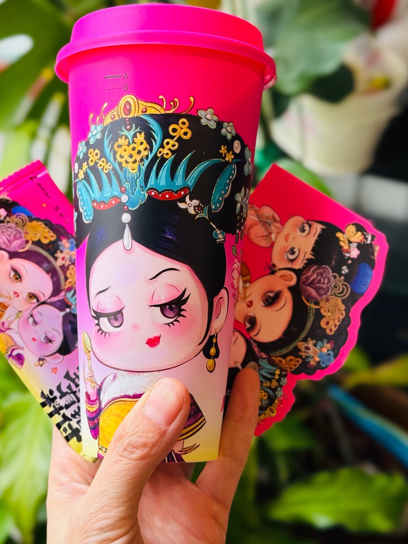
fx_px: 911
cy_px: 223
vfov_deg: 33.1
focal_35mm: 58
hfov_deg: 25.2
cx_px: 169
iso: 50
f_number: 1.78
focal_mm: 6.76
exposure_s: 1/121
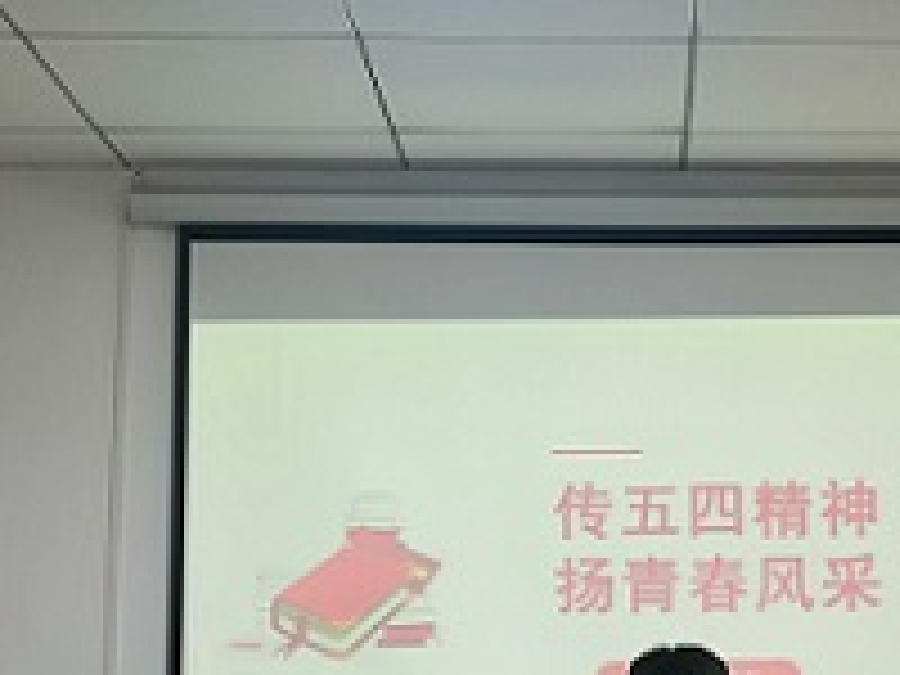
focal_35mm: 87
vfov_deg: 16.9
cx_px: 682
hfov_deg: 22.3
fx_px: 2262
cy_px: 531
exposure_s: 1/50
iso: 125
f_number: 1.8
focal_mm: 3.95
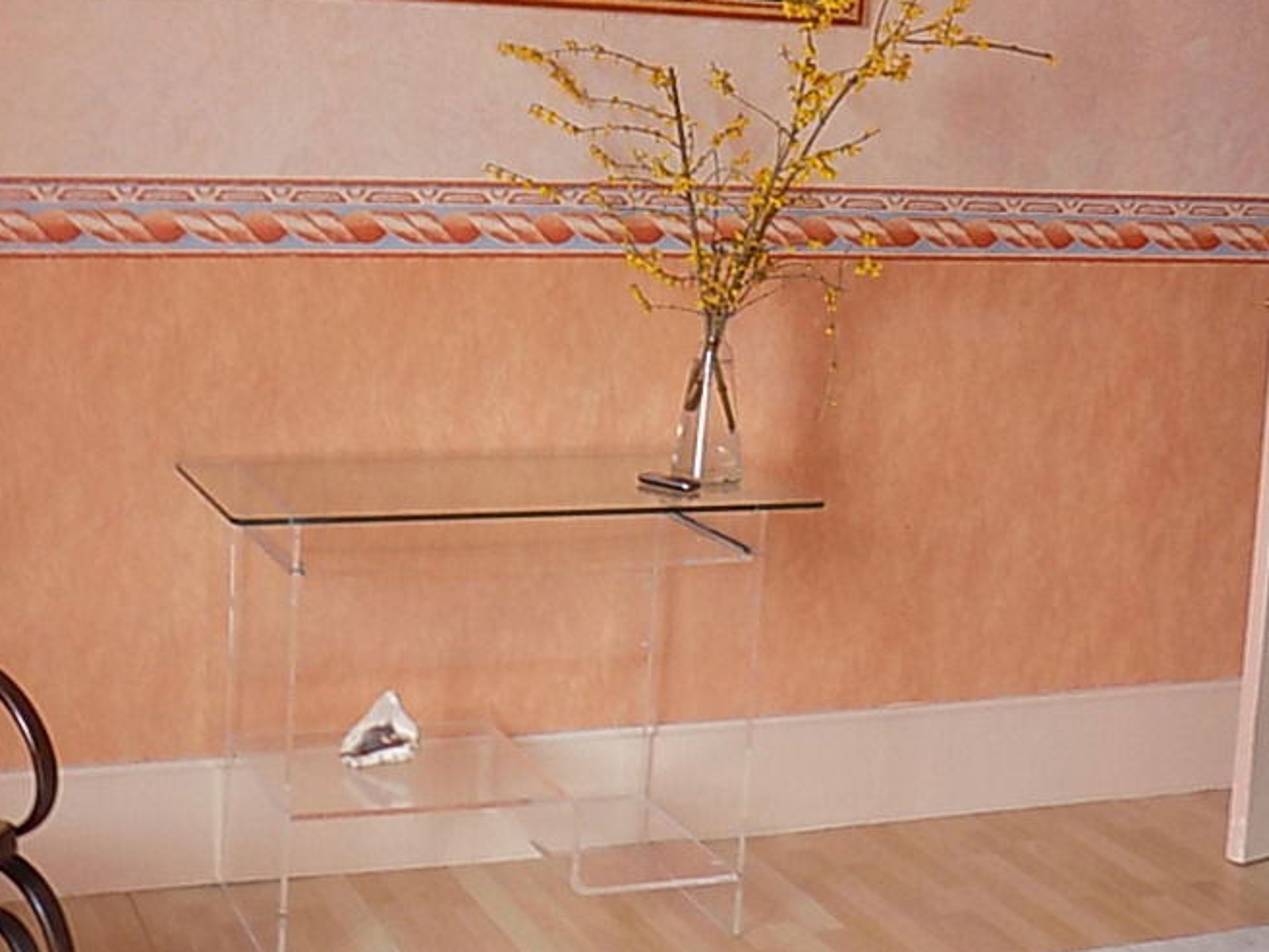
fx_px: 2053
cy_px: 328
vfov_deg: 26.0
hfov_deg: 33.8
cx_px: 357
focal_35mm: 56
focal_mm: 4
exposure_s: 1/5
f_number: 3.1
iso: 100
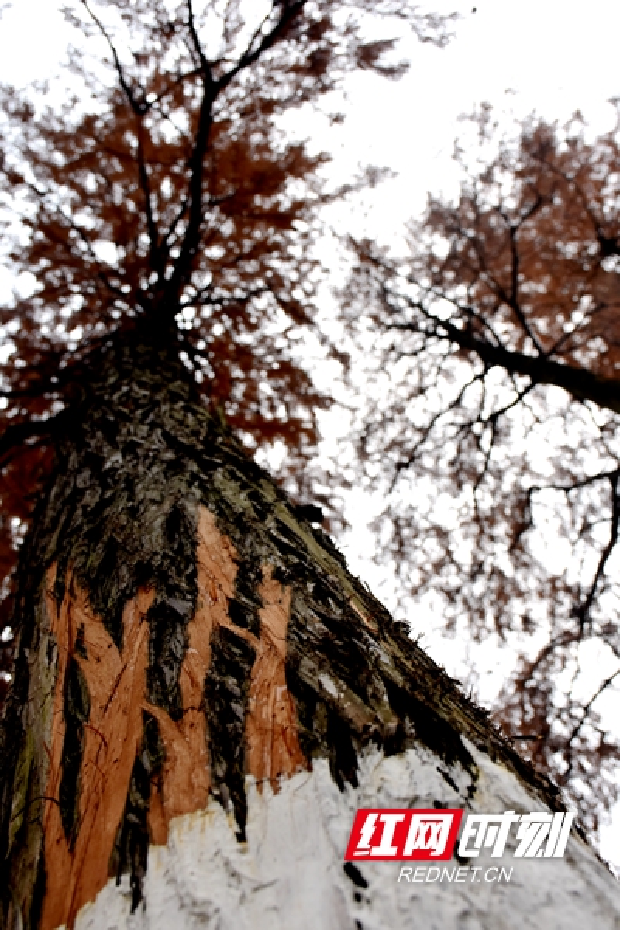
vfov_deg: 41.1
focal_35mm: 48
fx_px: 1240
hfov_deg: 28.1
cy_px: 465
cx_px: 310
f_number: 7.1
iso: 500
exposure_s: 1/200
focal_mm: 32
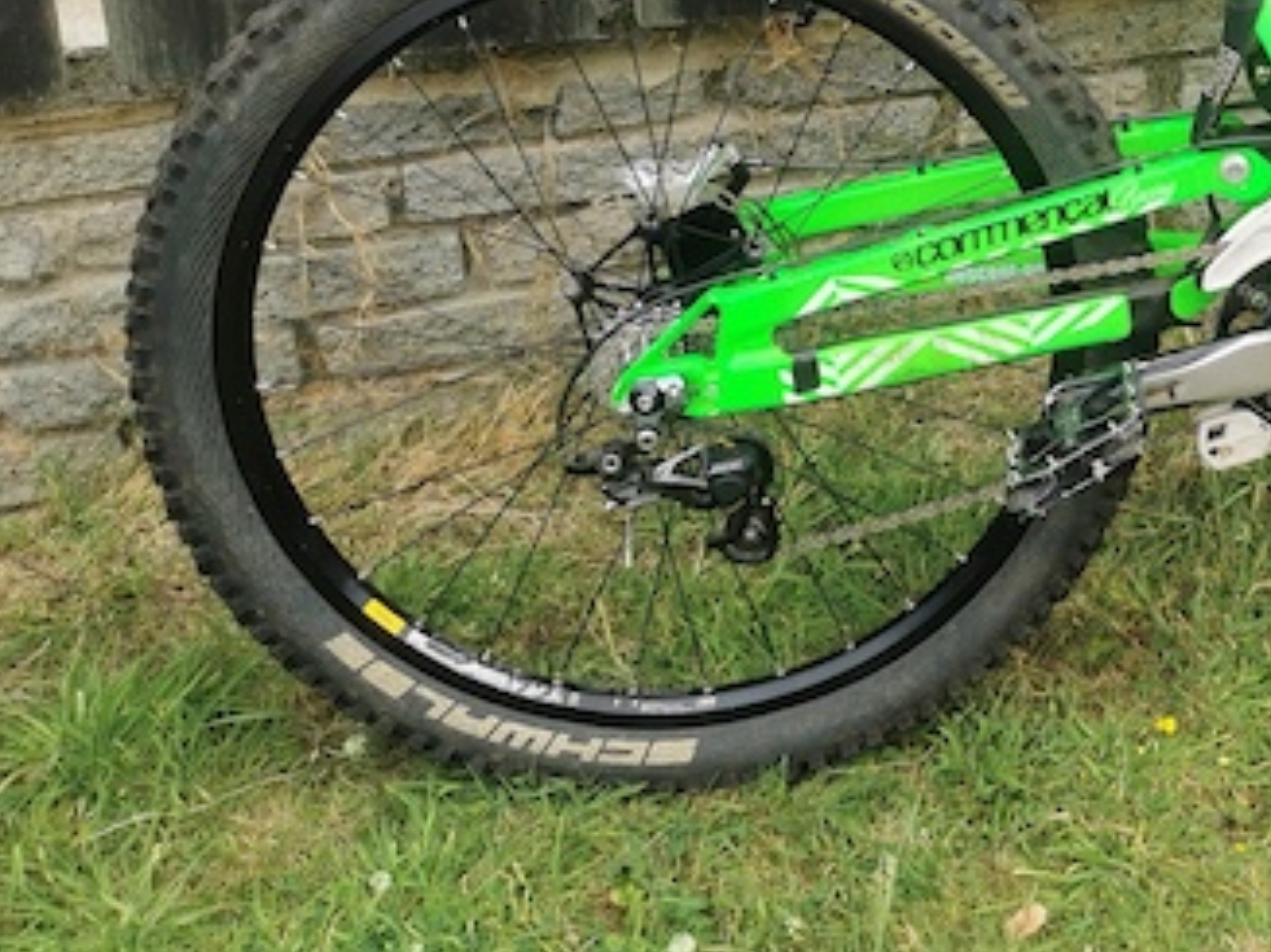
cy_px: 19
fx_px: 2422
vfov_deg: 21.5
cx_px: 1360
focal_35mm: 66
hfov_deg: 27.2
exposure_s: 1/614
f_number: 1.8
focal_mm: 5.58
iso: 50
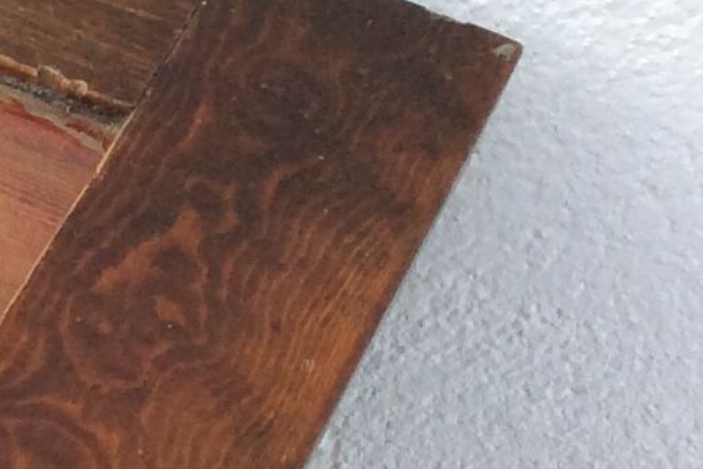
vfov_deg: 8.3
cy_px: 503
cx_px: -991
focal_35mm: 165
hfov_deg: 10.6
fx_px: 3222
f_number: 2.4
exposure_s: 1/100
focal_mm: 3.3
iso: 40
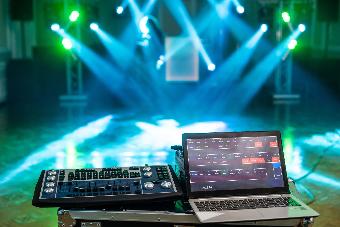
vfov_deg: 27.0
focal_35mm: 50
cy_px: 114
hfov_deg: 39.6
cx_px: 170
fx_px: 472
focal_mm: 50
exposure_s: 1/100
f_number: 2.8
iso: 320
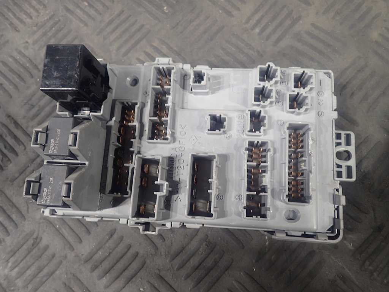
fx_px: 315
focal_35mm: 28
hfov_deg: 63.4
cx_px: 194
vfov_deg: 49.7
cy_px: 146
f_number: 2.2
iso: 100
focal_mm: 5.14
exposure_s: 1/60
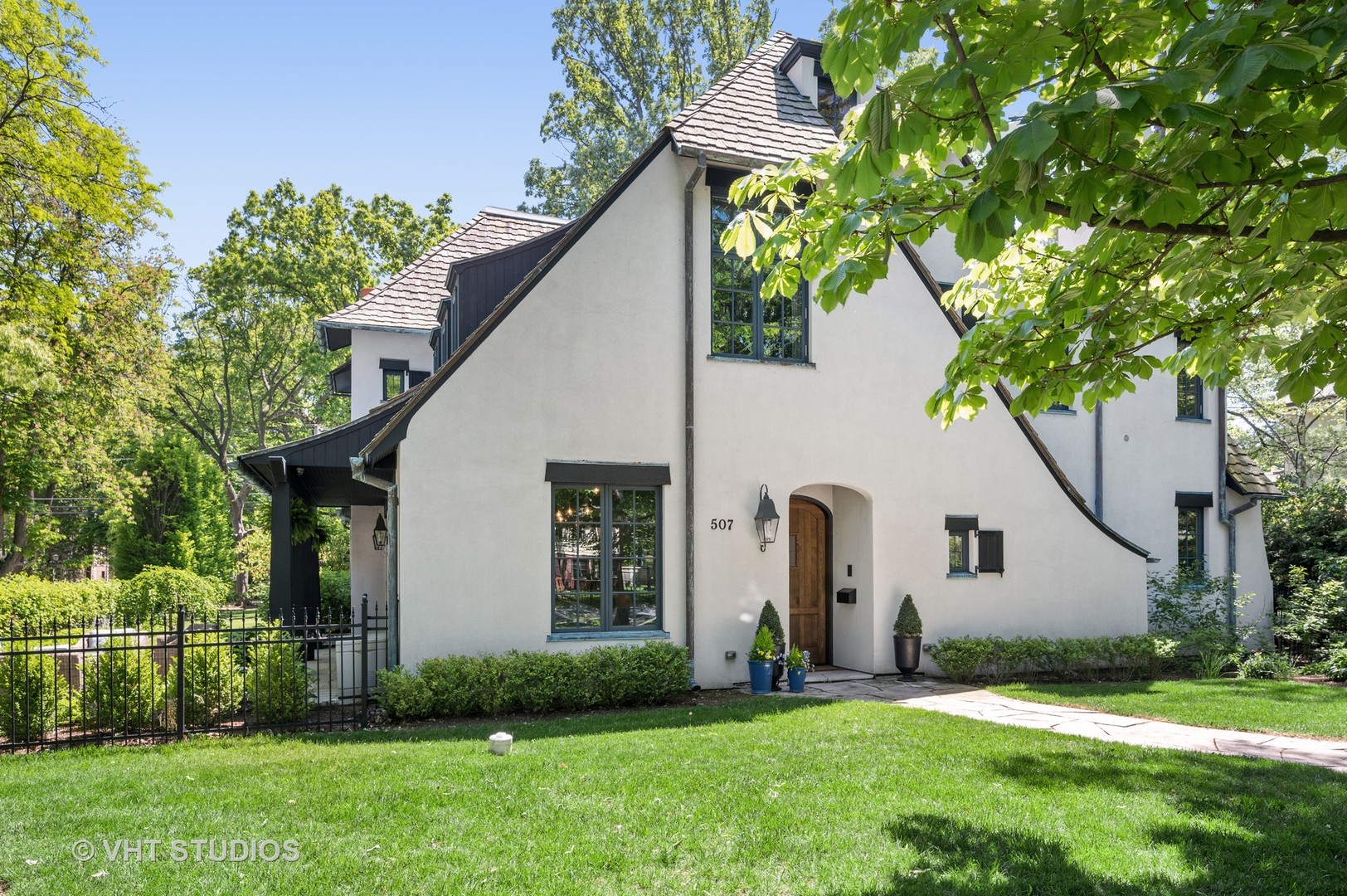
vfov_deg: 57.1
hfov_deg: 78.6
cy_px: 448
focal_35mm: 22
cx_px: 674
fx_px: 822
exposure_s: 1/15
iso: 200
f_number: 8
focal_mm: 22
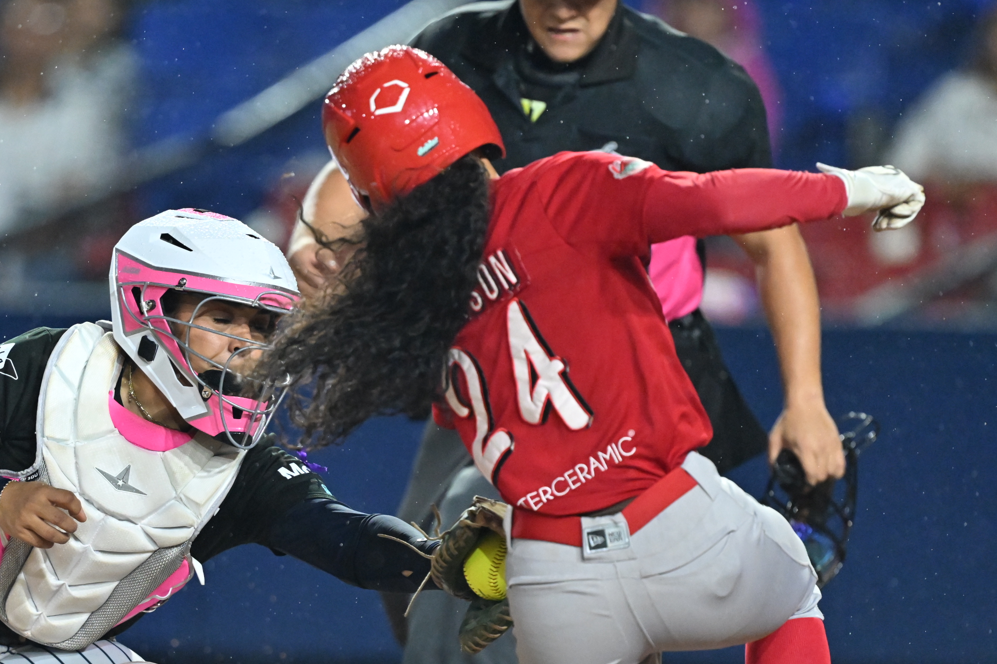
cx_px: 255
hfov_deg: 3.0
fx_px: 19132
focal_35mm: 691
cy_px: 500
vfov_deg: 2.0
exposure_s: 1/2500
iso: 5000
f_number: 2.8
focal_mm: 400
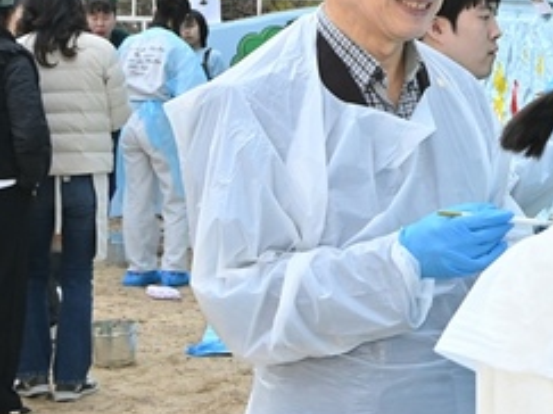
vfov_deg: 12.1
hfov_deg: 15.0
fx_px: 1932
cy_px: 30
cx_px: 853
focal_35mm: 121
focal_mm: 34
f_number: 6.3
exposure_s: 1/500
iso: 400
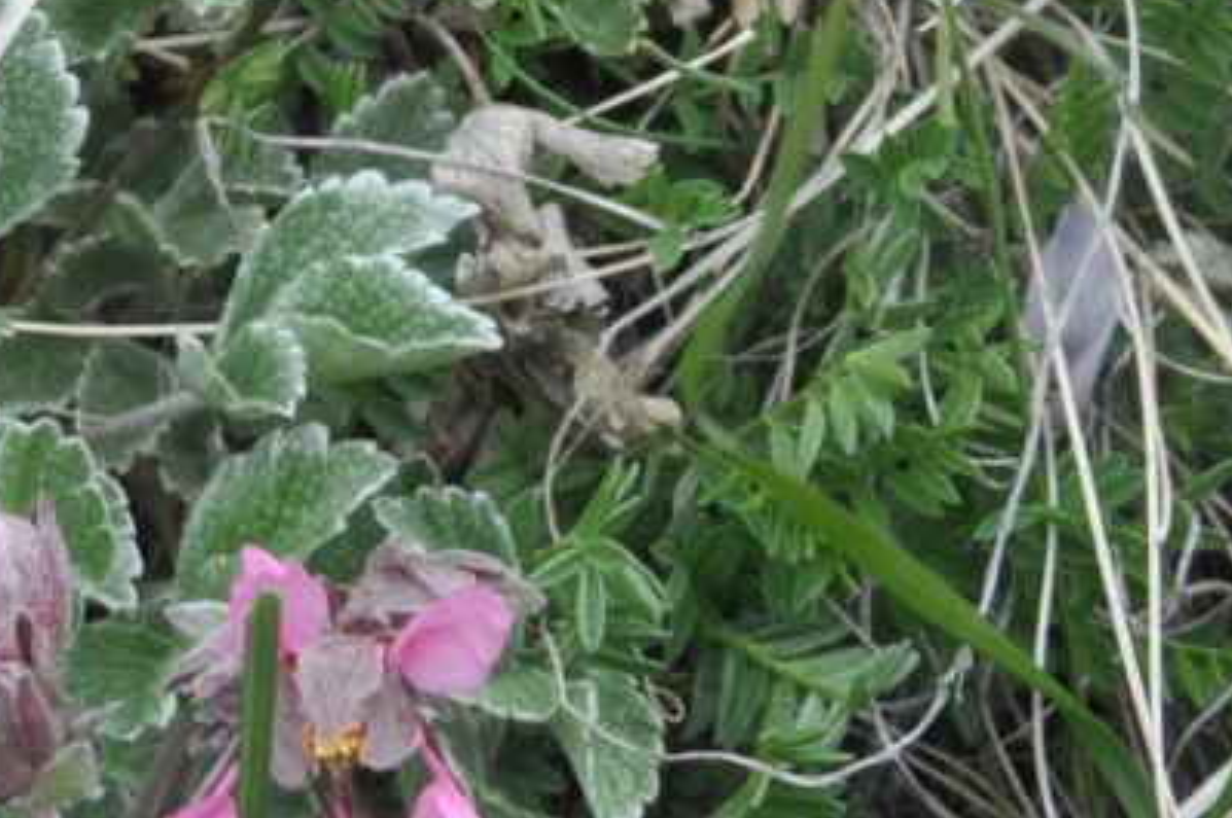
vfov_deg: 9.7
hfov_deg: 14.3
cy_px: -465
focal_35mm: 137
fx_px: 4683
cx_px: -408
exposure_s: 1/125
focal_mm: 28
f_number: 13
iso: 400
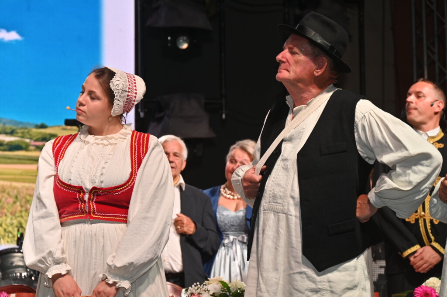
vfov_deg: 13.7
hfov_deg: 20.4
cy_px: 148
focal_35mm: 100
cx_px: 224
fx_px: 1241
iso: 360
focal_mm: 100
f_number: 6.3
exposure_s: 1/60
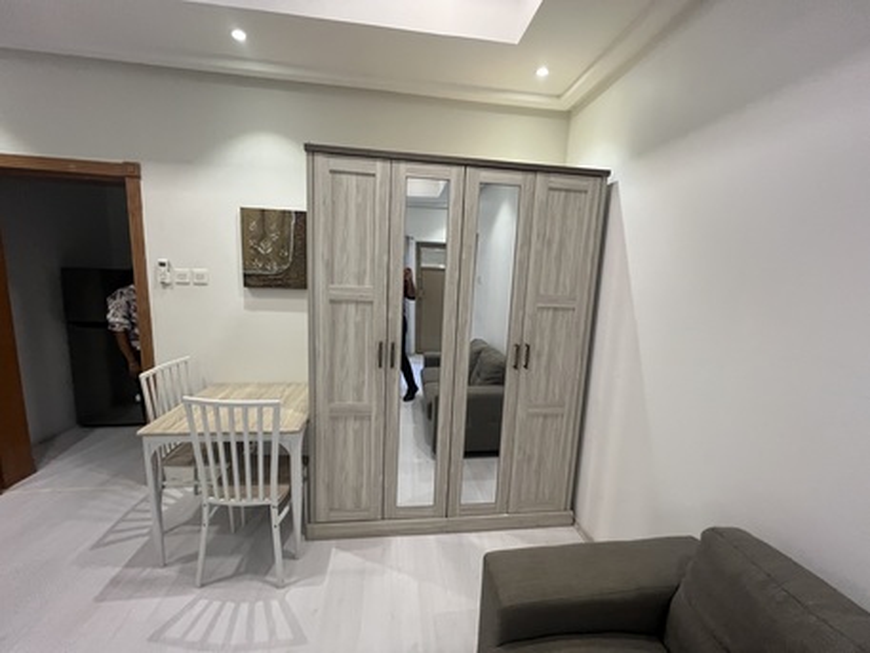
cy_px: 326
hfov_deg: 106.2
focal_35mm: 13
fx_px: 327
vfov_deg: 89.9
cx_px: 435
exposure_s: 1/59
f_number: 1.8
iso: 320
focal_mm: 1.57
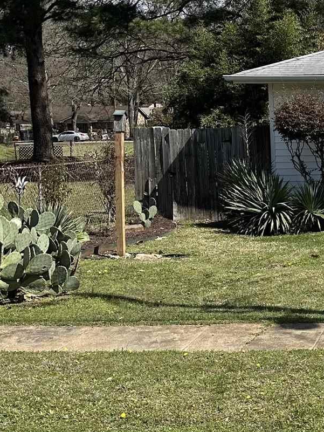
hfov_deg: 19.4
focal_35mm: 69
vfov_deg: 28.1
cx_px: 438
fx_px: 861
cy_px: 180
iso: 80
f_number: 1.78
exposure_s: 1/3861
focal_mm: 6.86
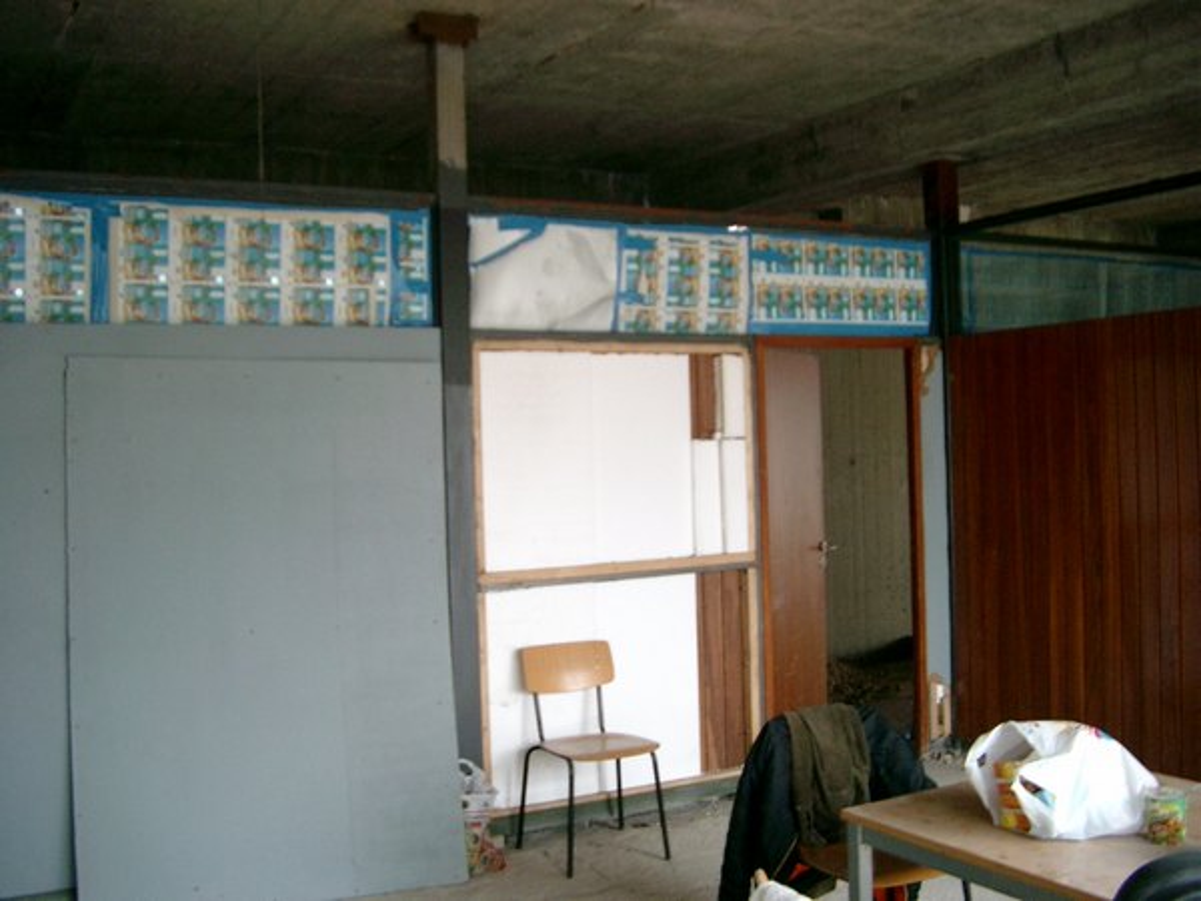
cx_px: 600
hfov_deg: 50.1
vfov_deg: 38.7
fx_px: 1284
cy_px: 450
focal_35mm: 37
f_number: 2.6
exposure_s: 1/30
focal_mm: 7.6
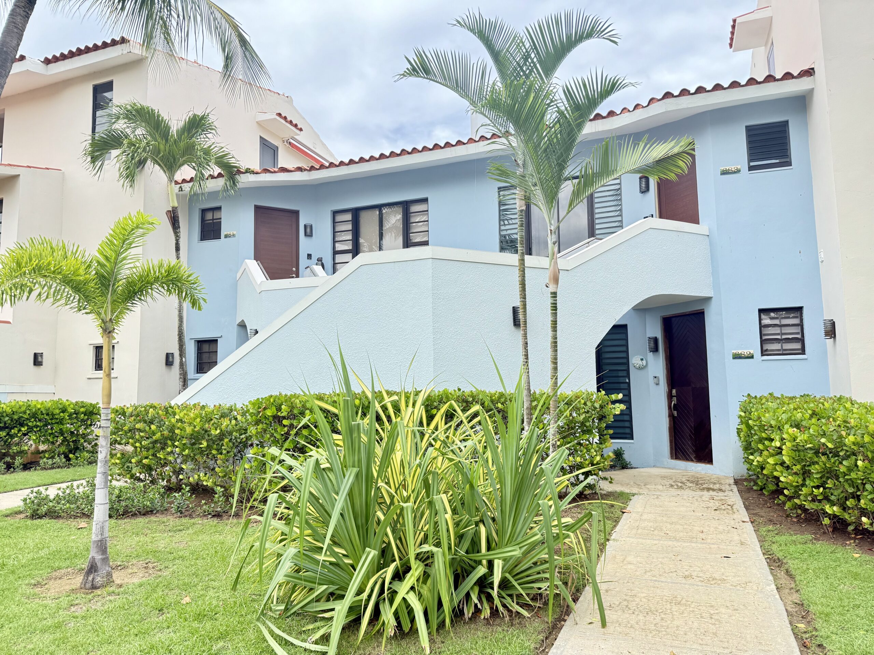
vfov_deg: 56.8
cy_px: 328
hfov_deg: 71.6
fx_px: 606
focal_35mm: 24
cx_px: 437
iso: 100
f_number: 1.78
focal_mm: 6.76
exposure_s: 1/772
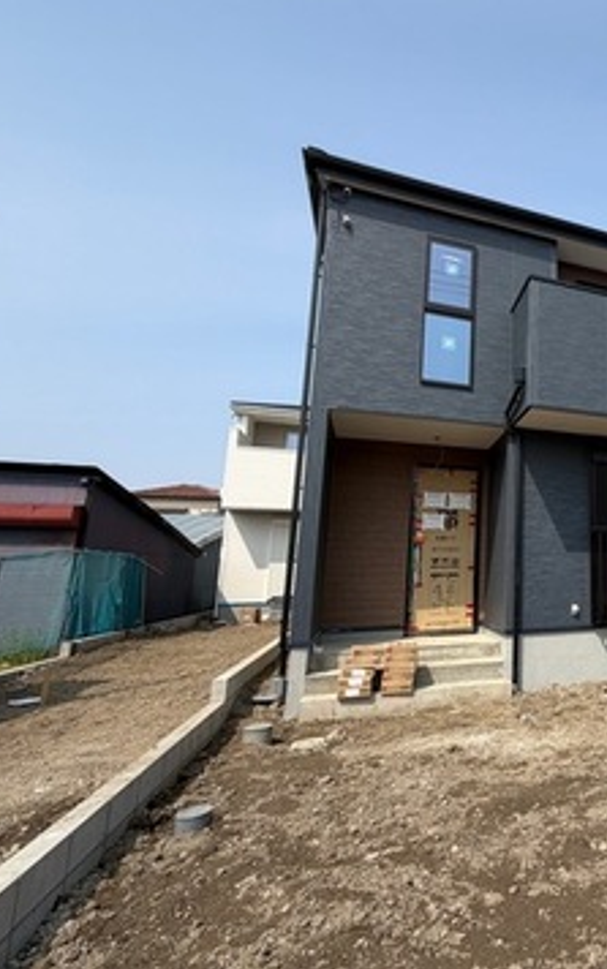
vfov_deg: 85.0
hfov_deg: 48.8
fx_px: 529
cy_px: 482
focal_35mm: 20
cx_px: 610
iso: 20
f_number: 2.2
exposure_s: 1/779
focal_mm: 2.22
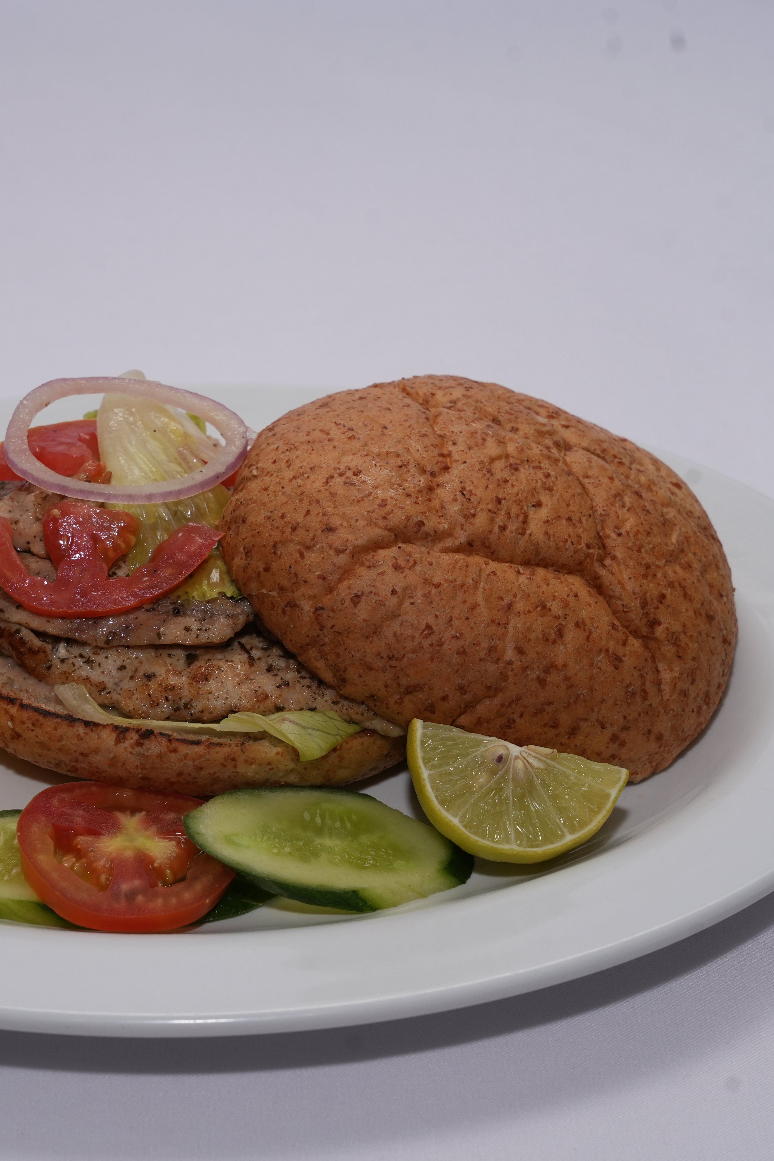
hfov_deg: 14.3
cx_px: 220
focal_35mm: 95
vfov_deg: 21.4
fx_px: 3078
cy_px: 581
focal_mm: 63.3
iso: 320
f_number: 9
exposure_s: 1/100
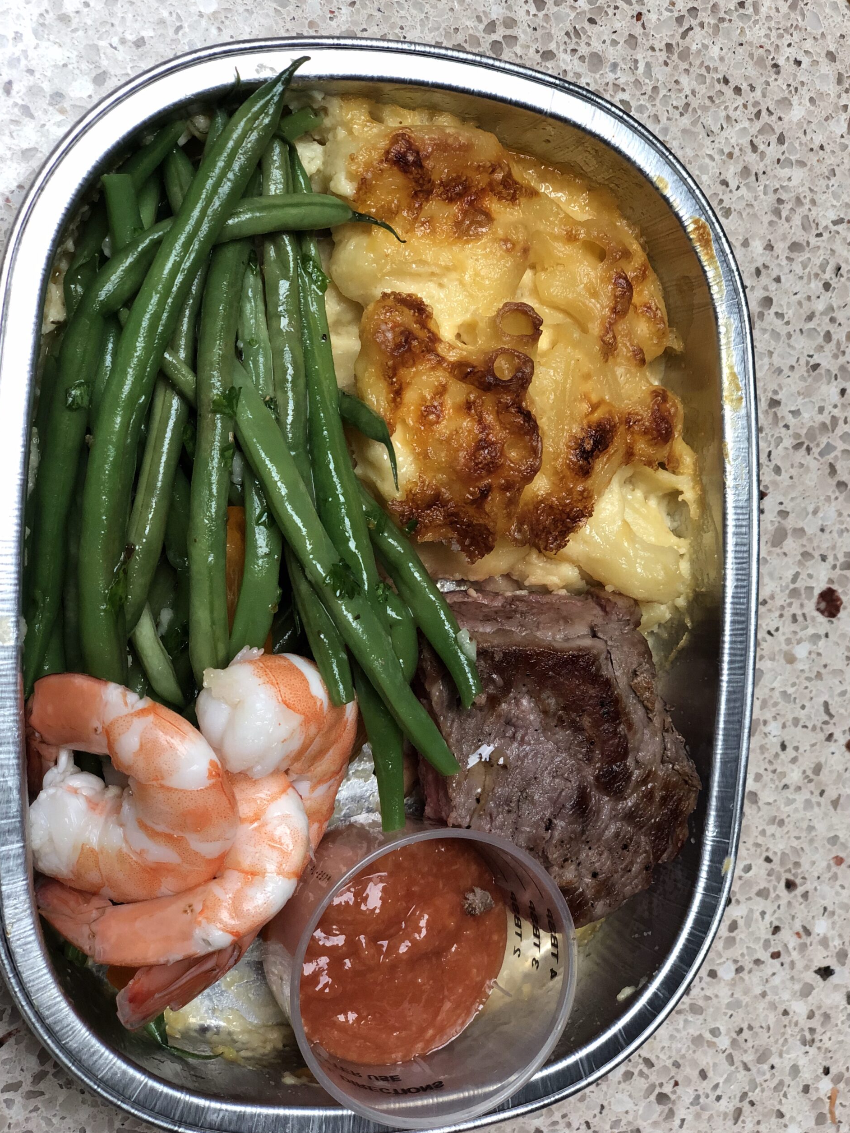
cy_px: 567
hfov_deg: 27.5
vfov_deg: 36.2
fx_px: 1735
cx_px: 423
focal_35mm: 53
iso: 100
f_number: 2.4
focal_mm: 6
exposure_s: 1/60
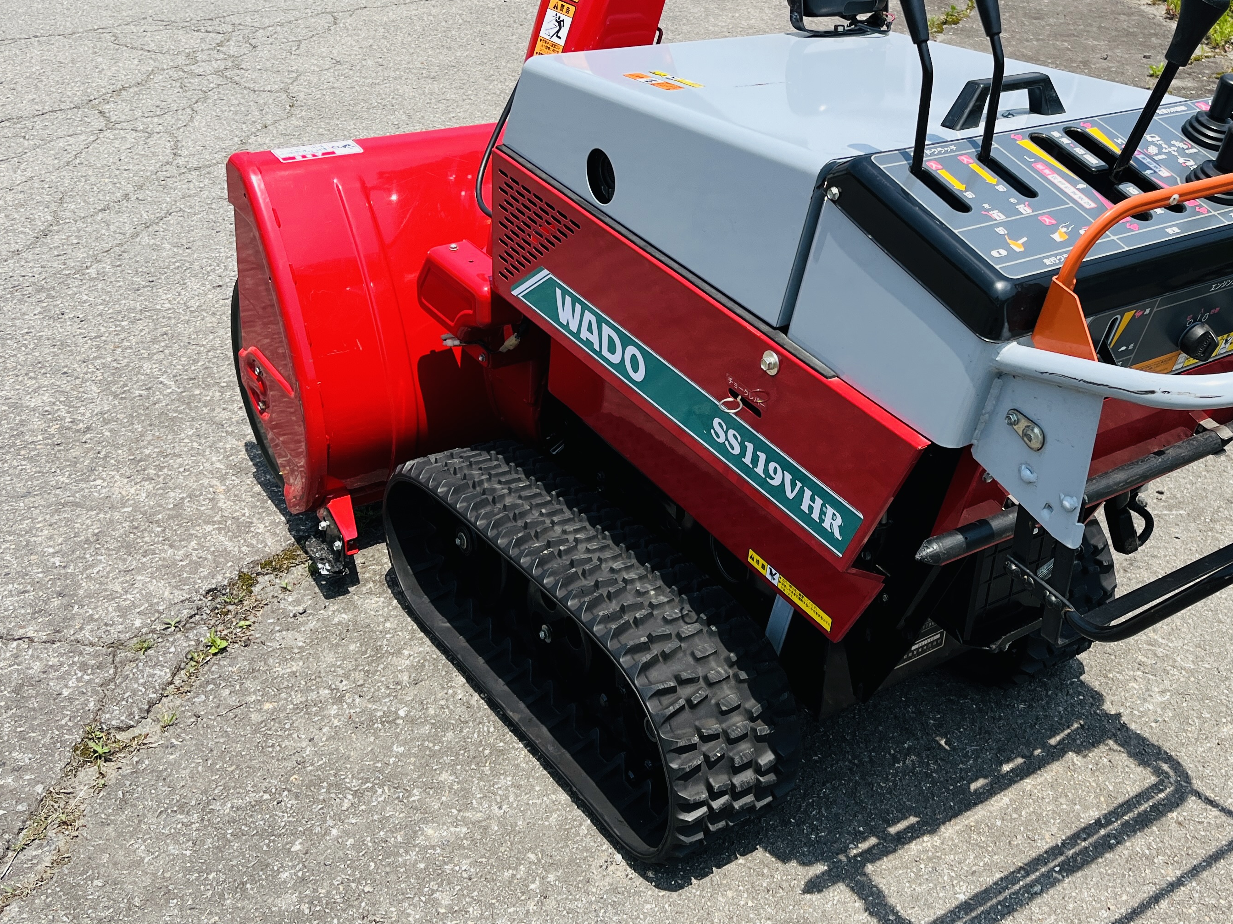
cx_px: 846
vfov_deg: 36.6
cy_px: 339
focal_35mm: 39
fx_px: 1389
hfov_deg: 46.9
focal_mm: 5.1
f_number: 1.6
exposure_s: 1/2632
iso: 50
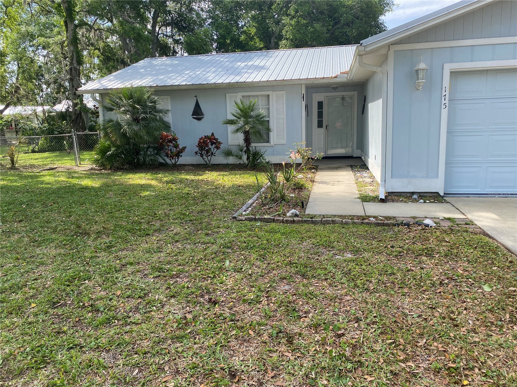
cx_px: 258
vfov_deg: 53.1
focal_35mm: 26
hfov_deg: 67.3
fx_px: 388
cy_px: 194
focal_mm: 4.25
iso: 32
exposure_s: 1/805
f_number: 1.8
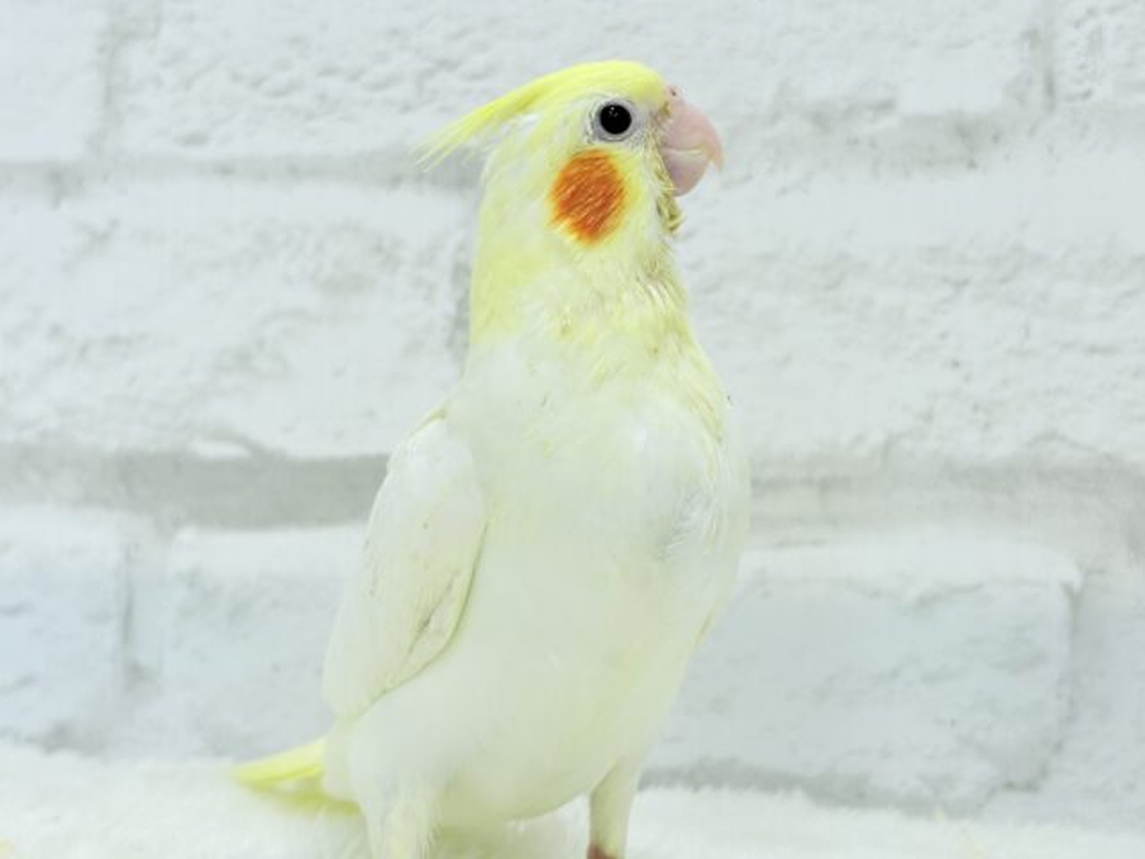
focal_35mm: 52
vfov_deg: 28.0
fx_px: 1720
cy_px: 430
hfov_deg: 36.8
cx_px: 572
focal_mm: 5.96
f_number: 1.6
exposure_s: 1/100
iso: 64
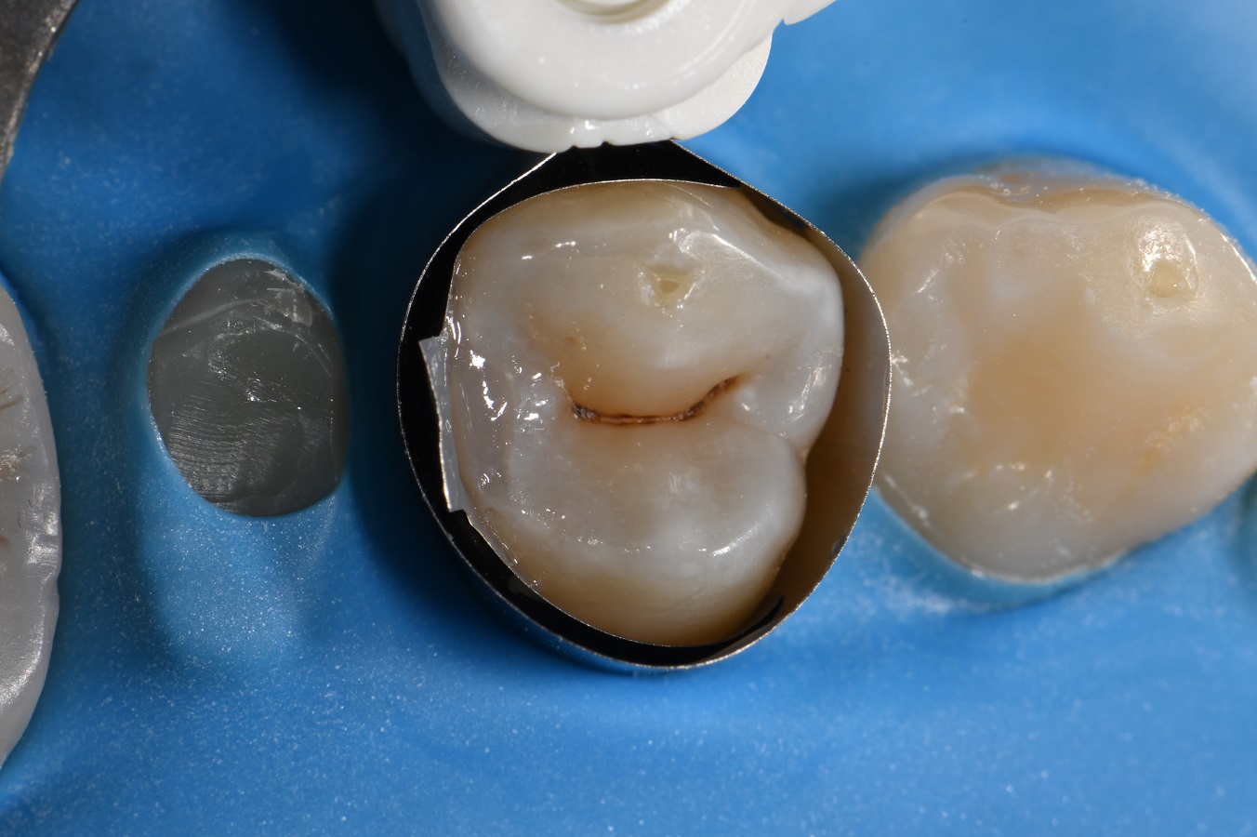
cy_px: 418
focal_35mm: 157
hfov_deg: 13.1
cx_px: 628
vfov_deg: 8.7
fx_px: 5479
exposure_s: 1/160
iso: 200
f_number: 32
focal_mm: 105
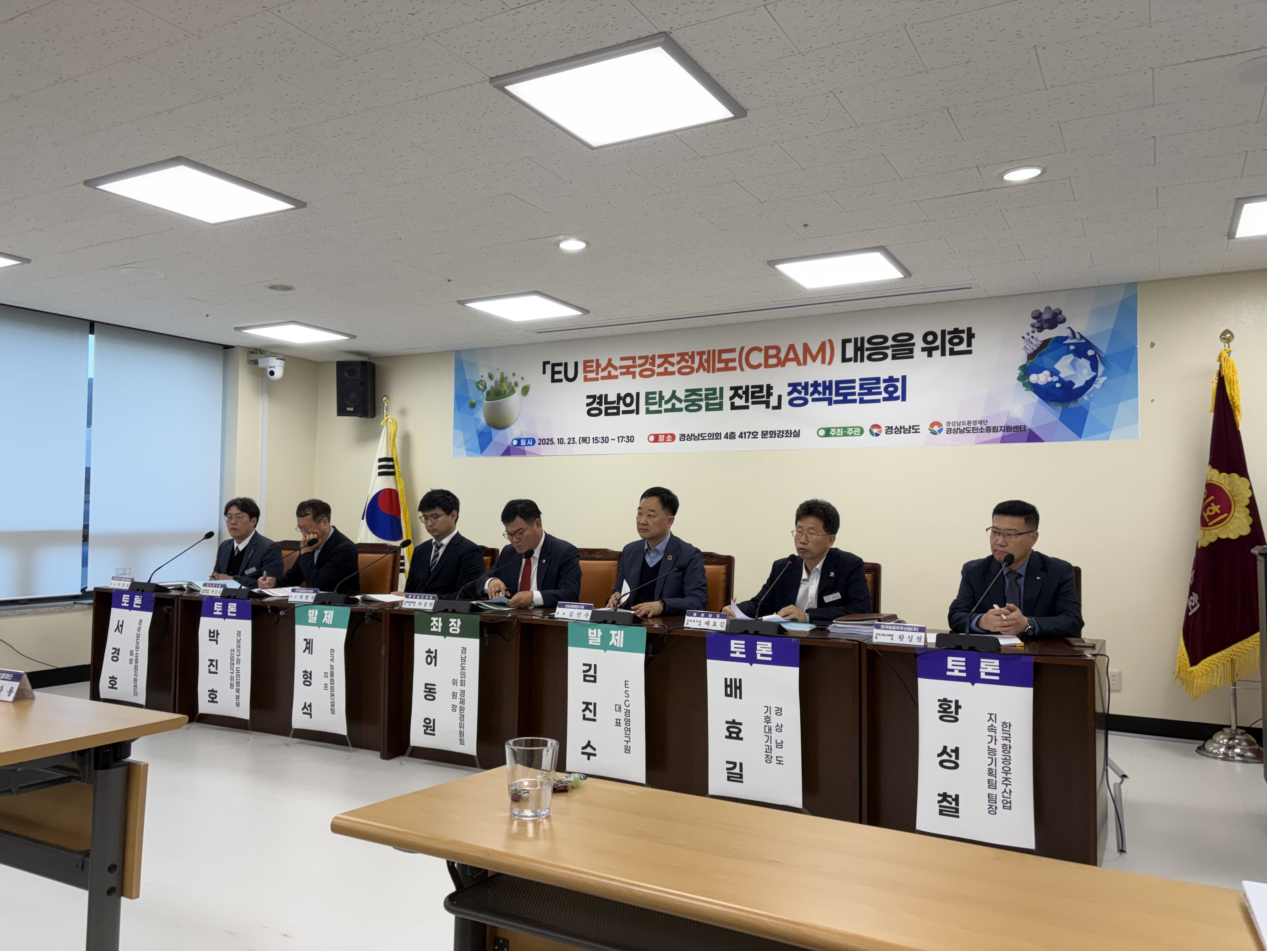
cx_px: 634
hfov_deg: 67.3
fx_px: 952
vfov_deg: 53.1
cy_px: 476
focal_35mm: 26
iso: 64
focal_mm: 5.96
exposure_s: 1/201
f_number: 1.6
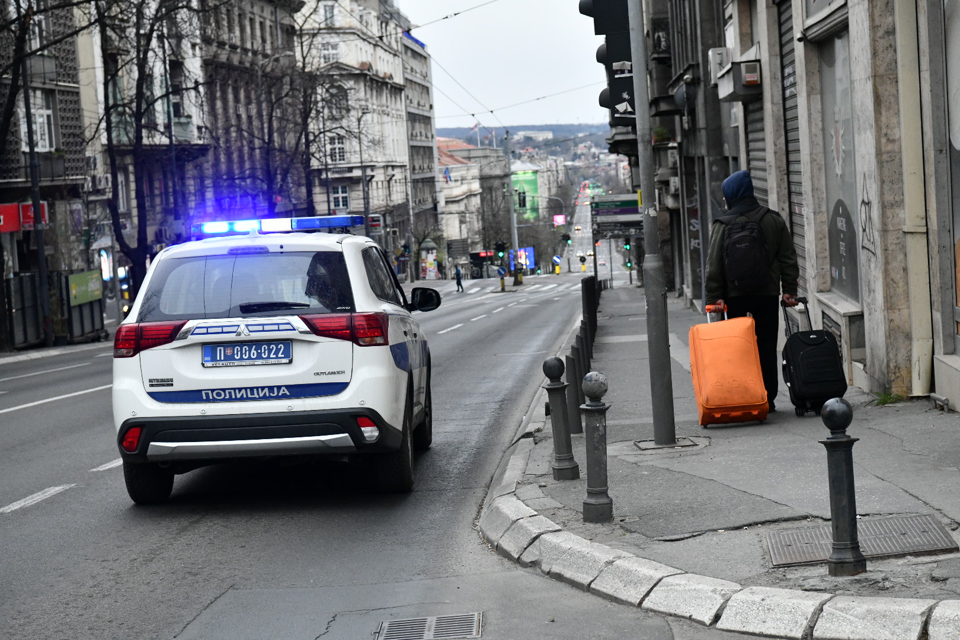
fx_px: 1867
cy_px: 320
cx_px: 480
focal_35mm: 70
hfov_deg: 28.8
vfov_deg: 19.5
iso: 3200
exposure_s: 1/640
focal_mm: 70
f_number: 5.6
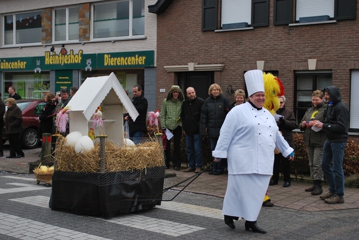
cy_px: 120
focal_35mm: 51
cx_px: 180
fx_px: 509
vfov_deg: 26.5
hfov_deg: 38.9
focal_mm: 34
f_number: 5.6
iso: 125
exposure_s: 1/125
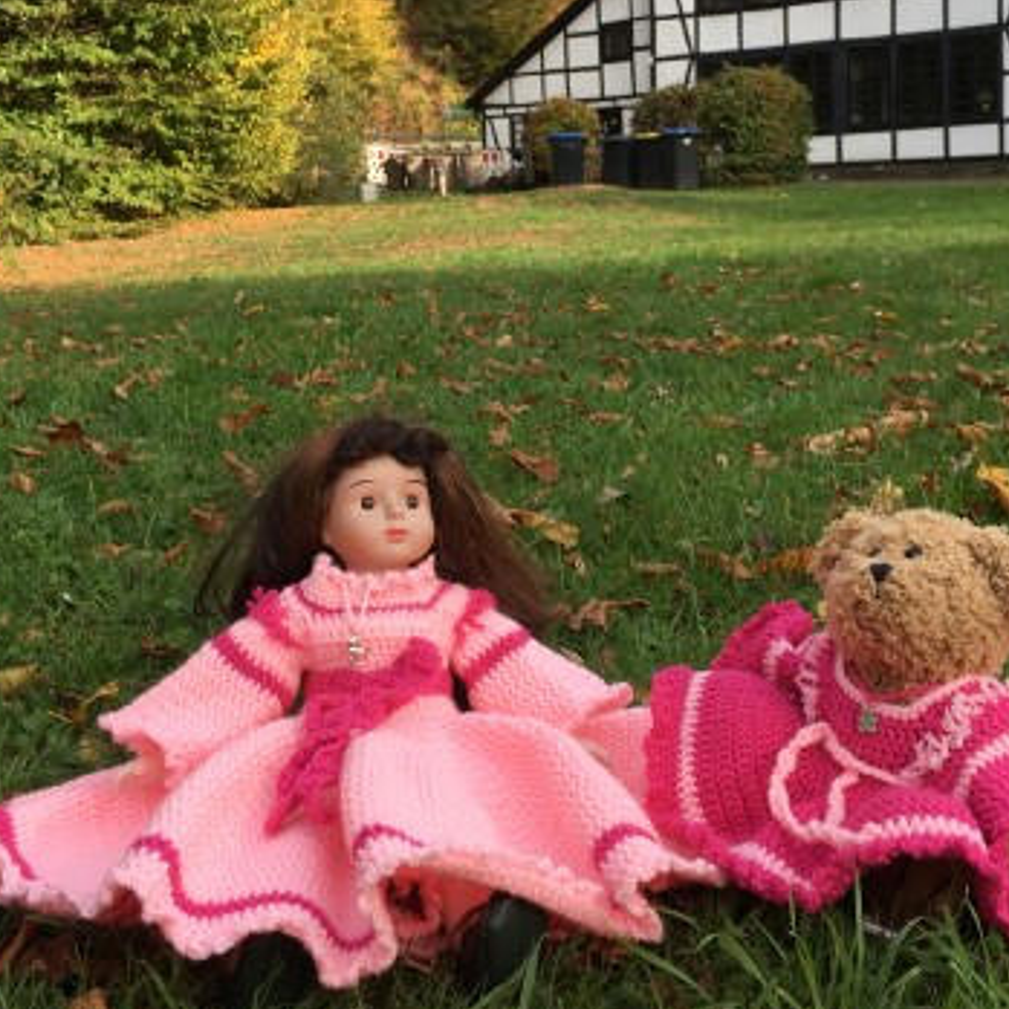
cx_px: 558
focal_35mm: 47
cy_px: 358
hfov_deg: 36.0
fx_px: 1550
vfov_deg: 35.8
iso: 25
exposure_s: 1/381
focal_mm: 4.15
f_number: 2.2
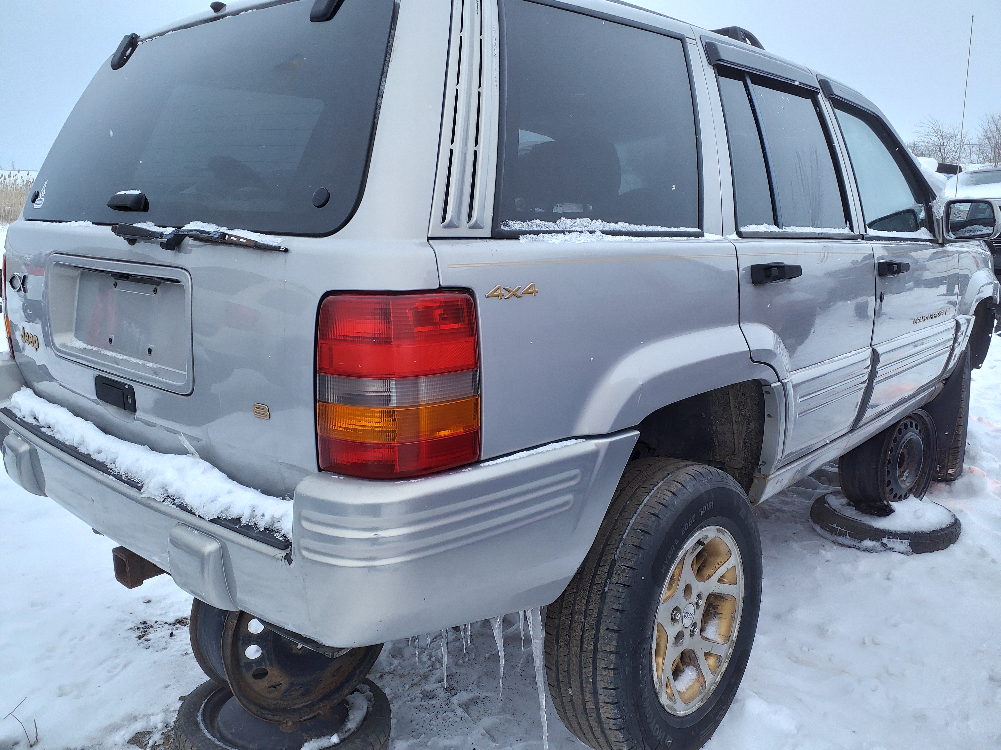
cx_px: 500
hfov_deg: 67.3
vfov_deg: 53.1
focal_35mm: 26
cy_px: 375
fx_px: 752
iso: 40
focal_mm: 3.58
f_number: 1.9
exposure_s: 1/304
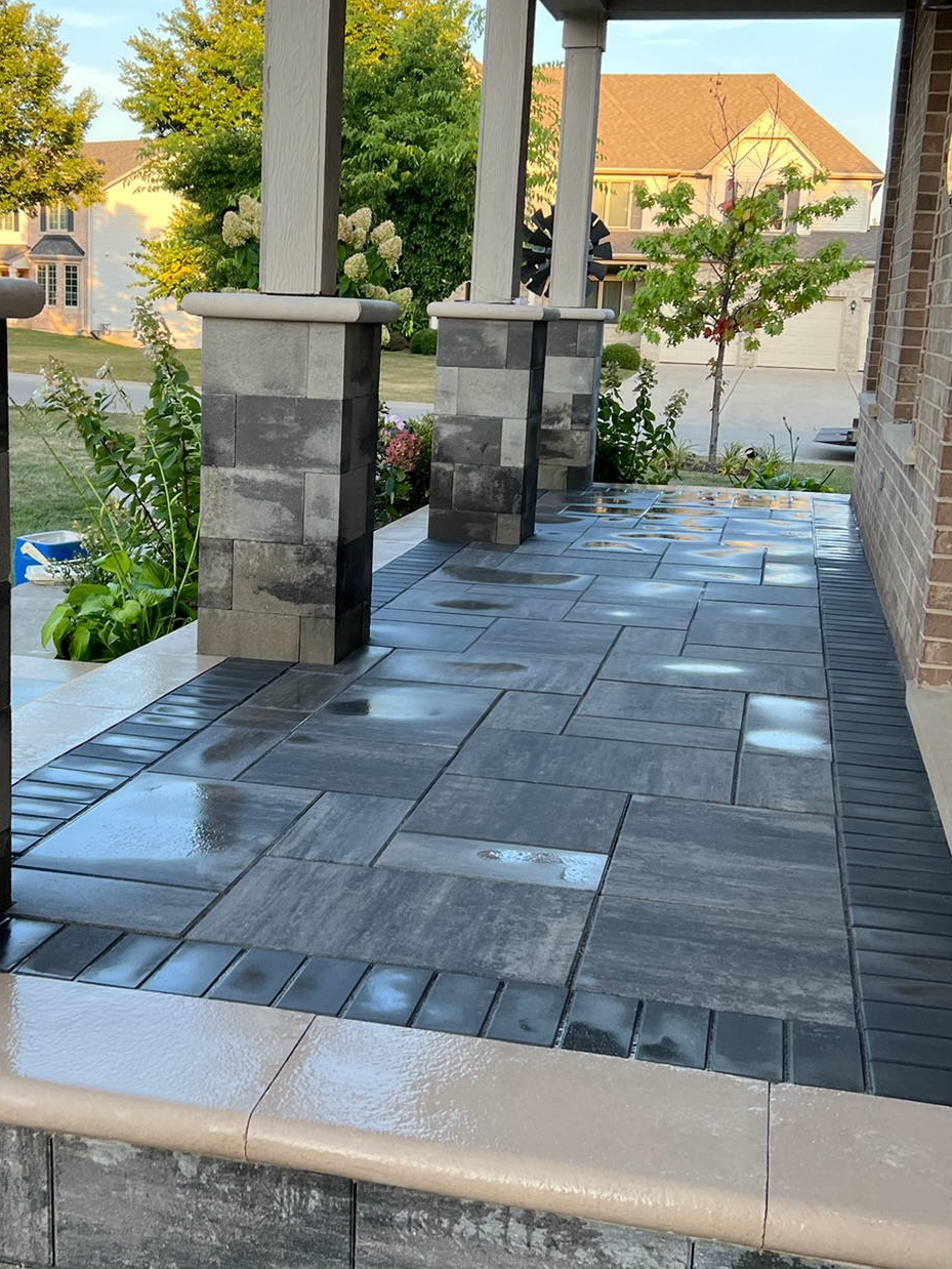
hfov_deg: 33.5
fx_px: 1576
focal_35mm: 43
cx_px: 364
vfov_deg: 43.8
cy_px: 611
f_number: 1.5
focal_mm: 5.7
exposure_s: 1/231
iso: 50
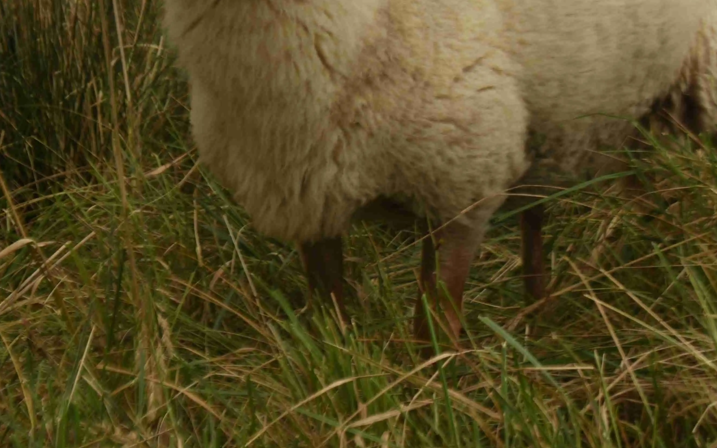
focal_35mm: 90
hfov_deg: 22.8
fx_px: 1759
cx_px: 176
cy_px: -62
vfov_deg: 14.2
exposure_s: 1/125
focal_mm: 26
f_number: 5.6
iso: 160
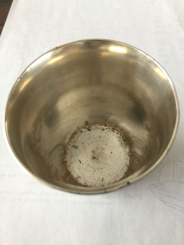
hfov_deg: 48.2
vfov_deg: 61.7
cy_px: 122
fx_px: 206
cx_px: 92
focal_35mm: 29
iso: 80
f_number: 2.2
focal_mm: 4.15
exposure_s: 1/33
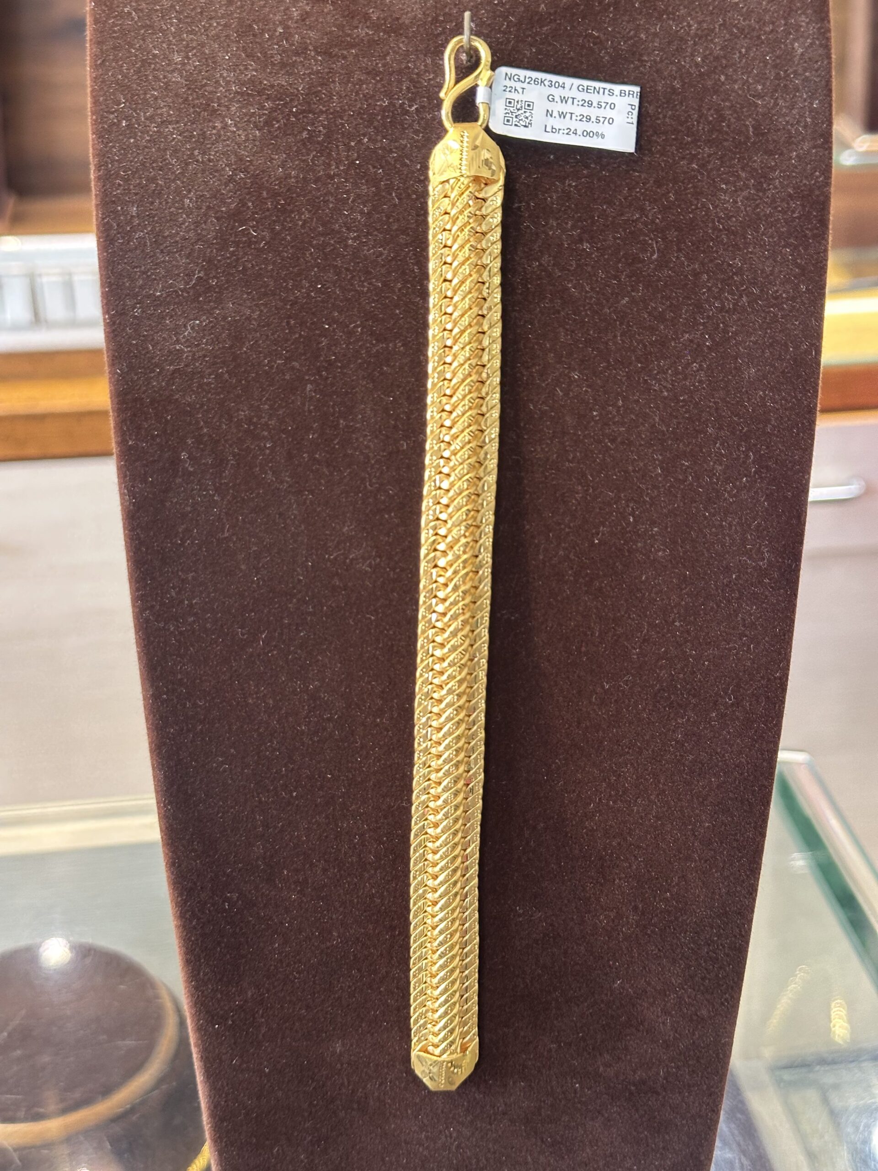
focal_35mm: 48
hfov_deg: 30.3
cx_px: 439
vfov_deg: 39.7
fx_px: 1623
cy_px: 586
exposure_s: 1/33
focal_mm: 6.86
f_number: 1.78
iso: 200
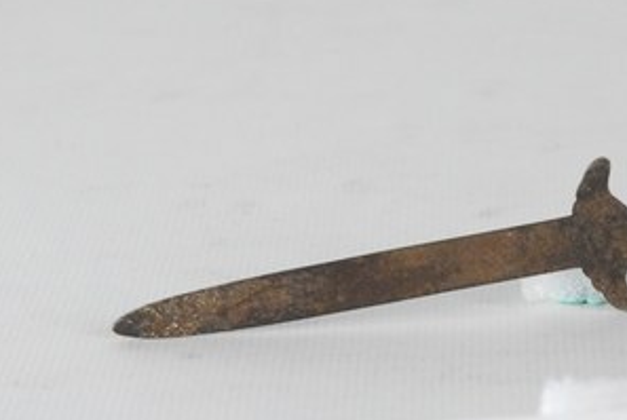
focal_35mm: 226
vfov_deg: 6.1
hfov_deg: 9.1
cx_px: 526
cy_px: 236
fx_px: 3942
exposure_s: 1/100
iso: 1600
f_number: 6.3
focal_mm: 70
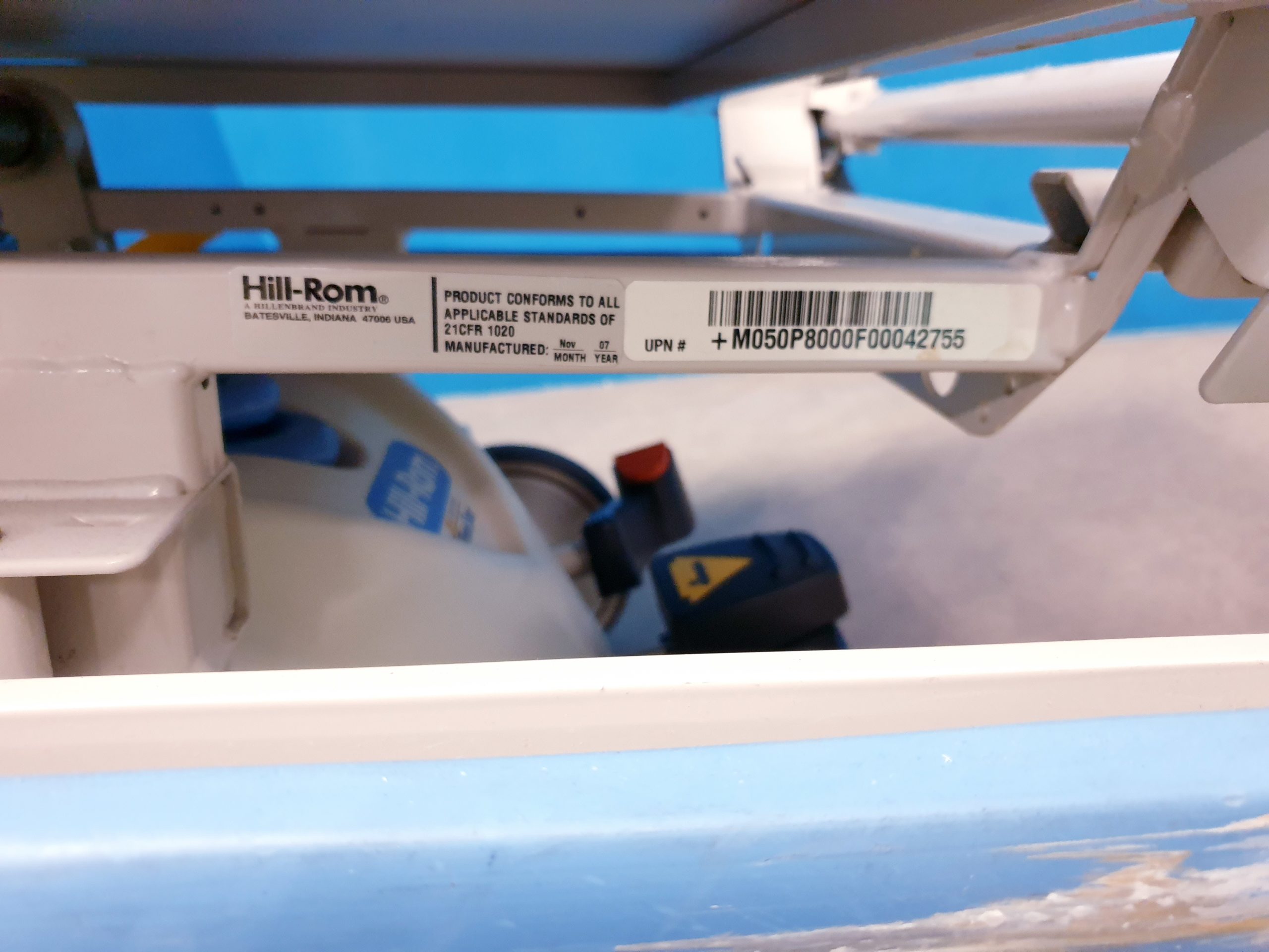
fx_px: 953
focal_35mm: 26
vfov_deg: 53.1
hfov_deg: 67.3
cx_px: 634
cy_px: 476
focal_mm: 4.3
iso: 250
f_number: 1.5
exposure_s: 1/20
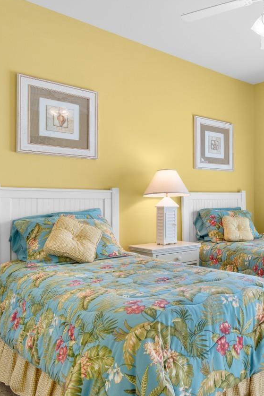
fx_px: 319
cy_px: 196
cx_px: 264
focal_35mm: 29
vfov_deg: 63.6
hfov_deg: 39.7
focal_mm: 10
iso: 100
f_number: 4.5
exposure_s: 1/40
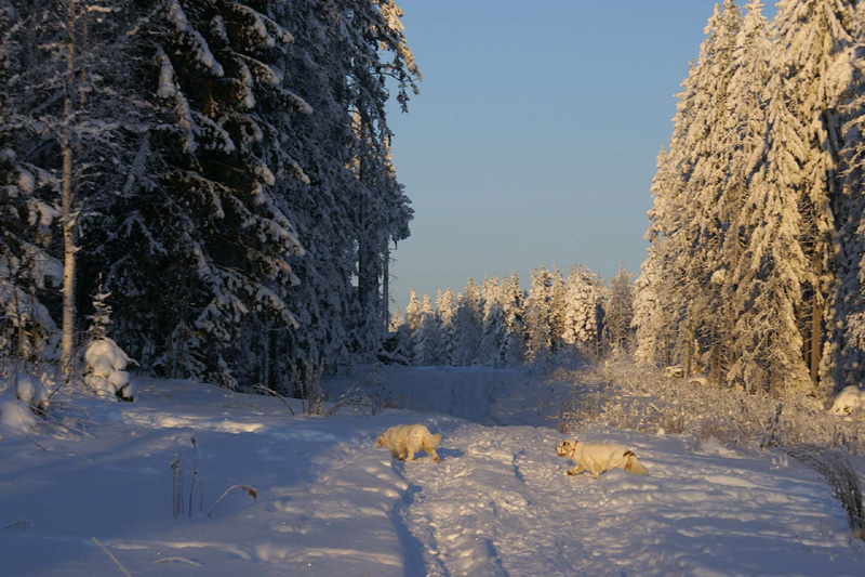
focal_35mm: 105
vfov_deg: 13.0
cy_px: 288
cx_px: 432
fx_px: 2522
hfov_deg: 19.5
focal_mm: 70
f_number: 10
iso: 100
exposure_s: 1/160
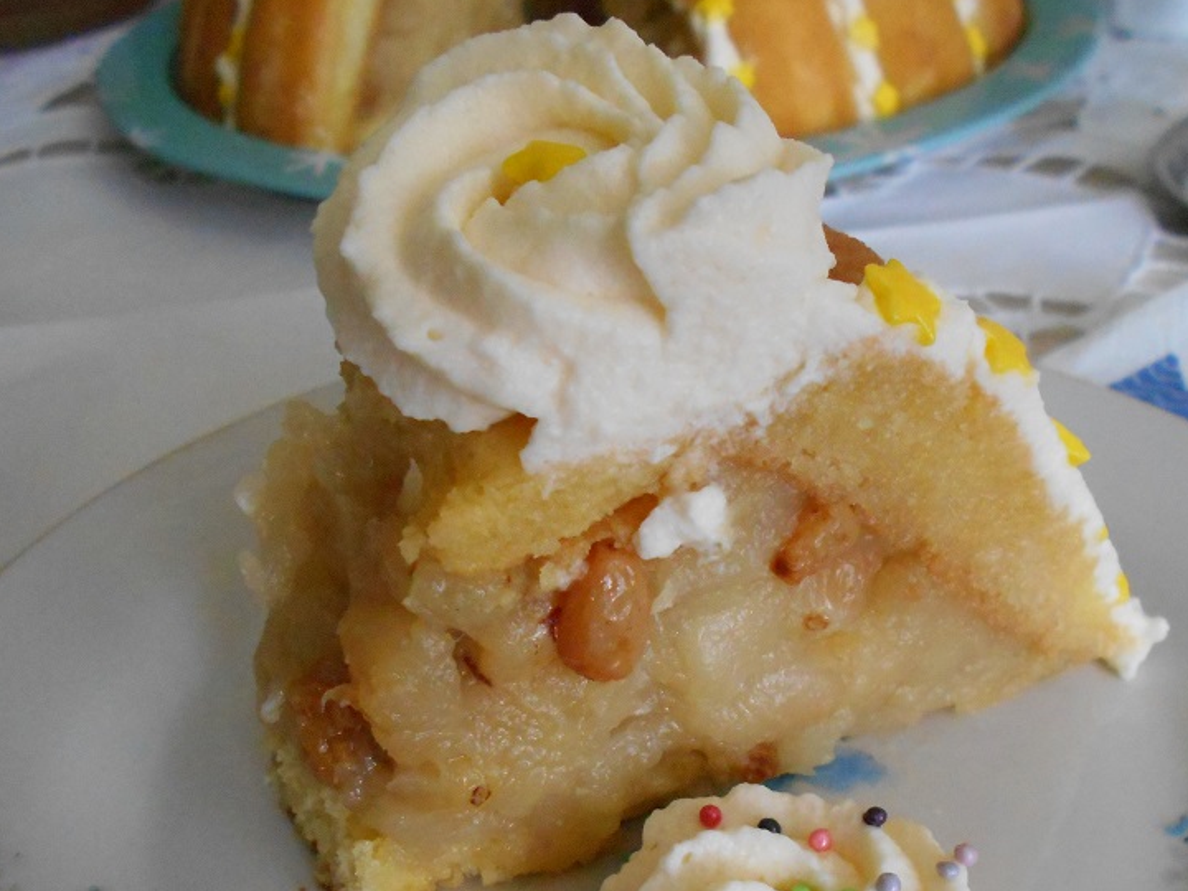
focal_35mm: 37
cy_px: 629
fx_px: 1270
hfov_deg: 50.1
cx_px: 644
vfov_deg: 38.0
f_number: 3.2
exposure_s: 1/100
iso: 800
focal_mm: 4.6
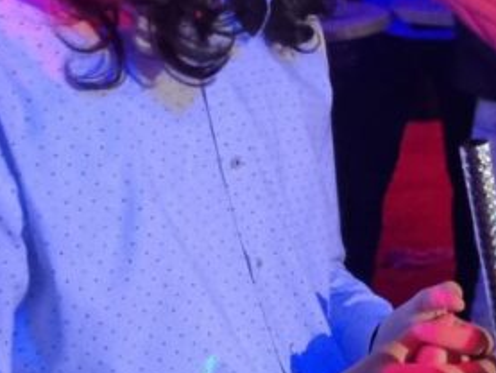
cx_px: 652
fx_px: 1376
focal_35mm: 96
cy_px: 154
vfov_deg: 15.4
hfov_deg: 18.9
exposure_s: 1/25
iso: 800
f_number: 1.8
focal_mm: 5.4
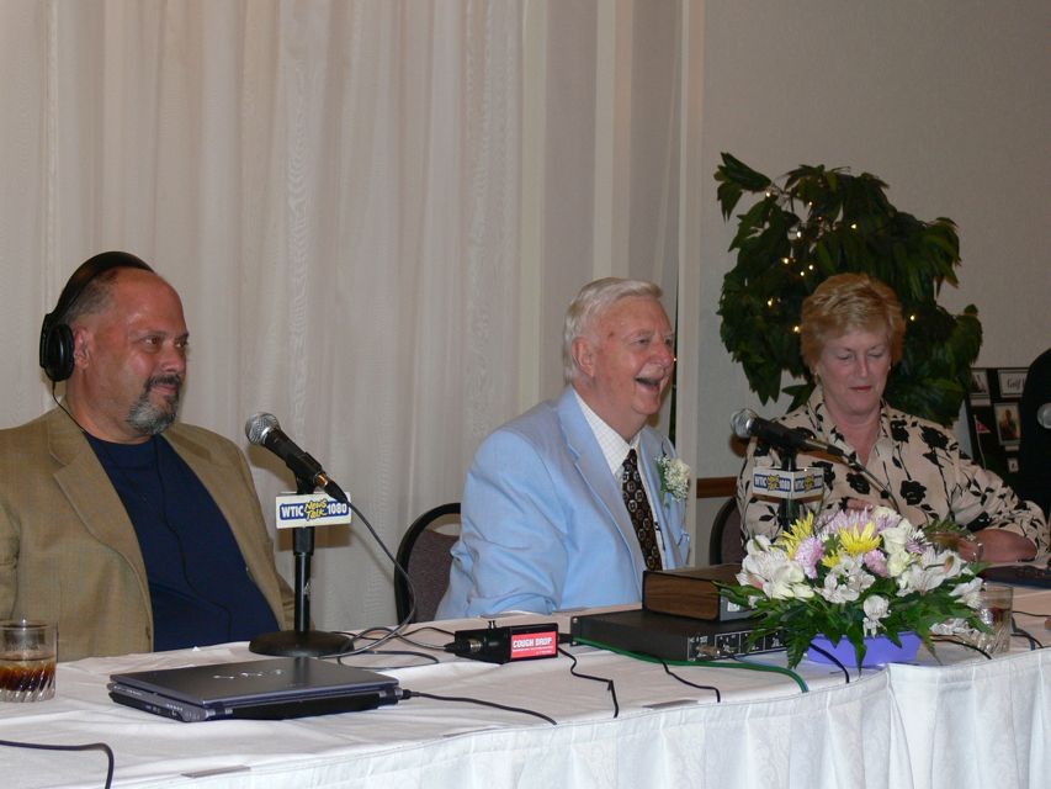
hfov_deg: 25.7
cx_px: 526
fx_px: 2308
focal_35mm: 76
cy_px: 394
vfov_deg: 19.4
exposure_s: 1/30
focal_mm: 13.3
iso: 100
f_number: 3.2
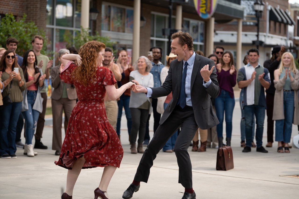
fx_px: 1046
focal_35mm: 126
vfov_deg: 10.9
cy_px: 100
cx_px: 150
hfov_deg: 16.3
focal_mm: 83.8
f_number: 2.8
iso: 400
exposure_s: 1/2000
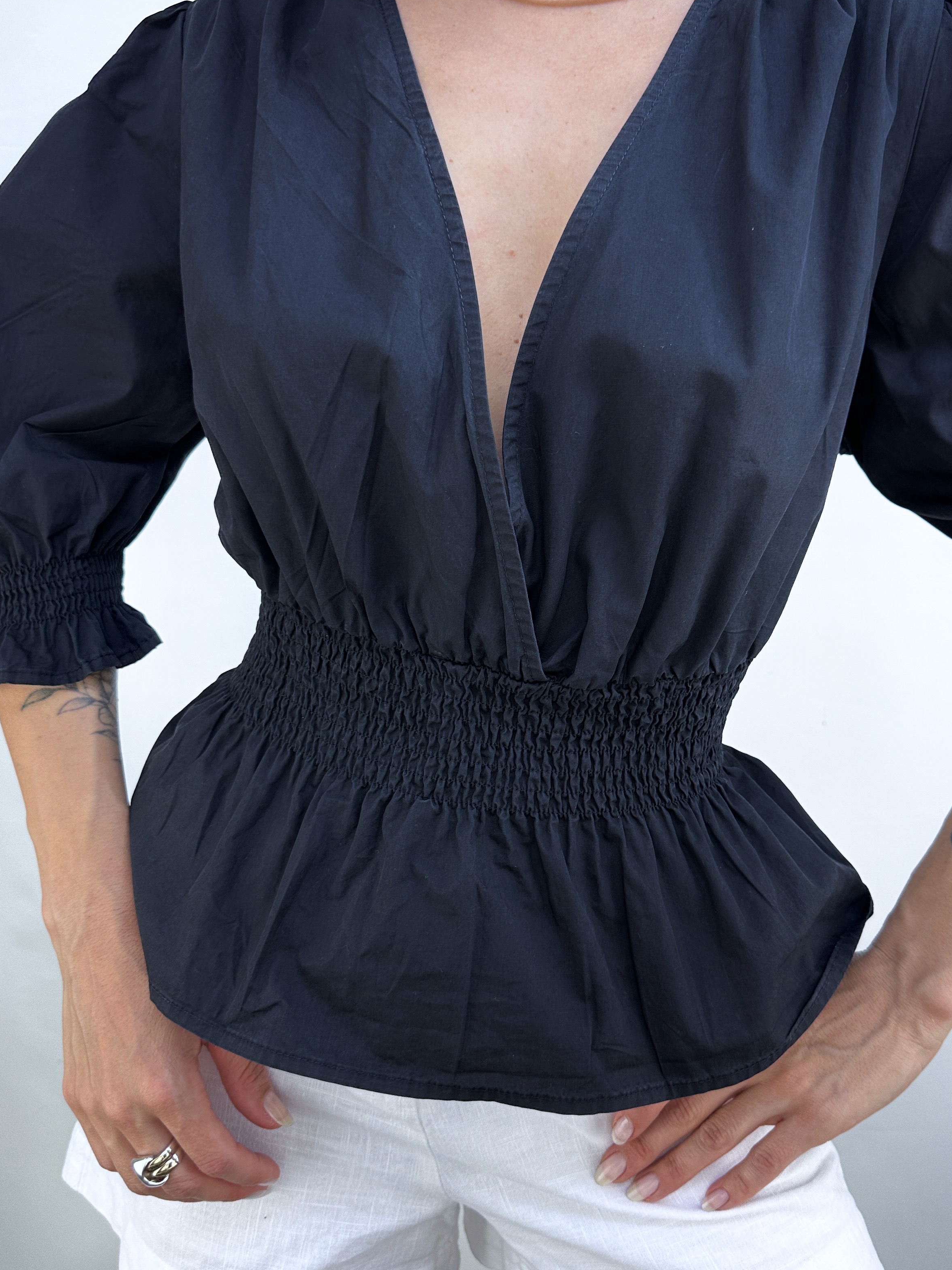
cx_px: 542
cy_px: 620
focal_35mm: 31
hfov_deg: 45.3
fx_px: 1137
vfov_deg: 58.3
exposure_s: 1/454
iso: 80
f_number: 1.78
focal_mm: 6.86
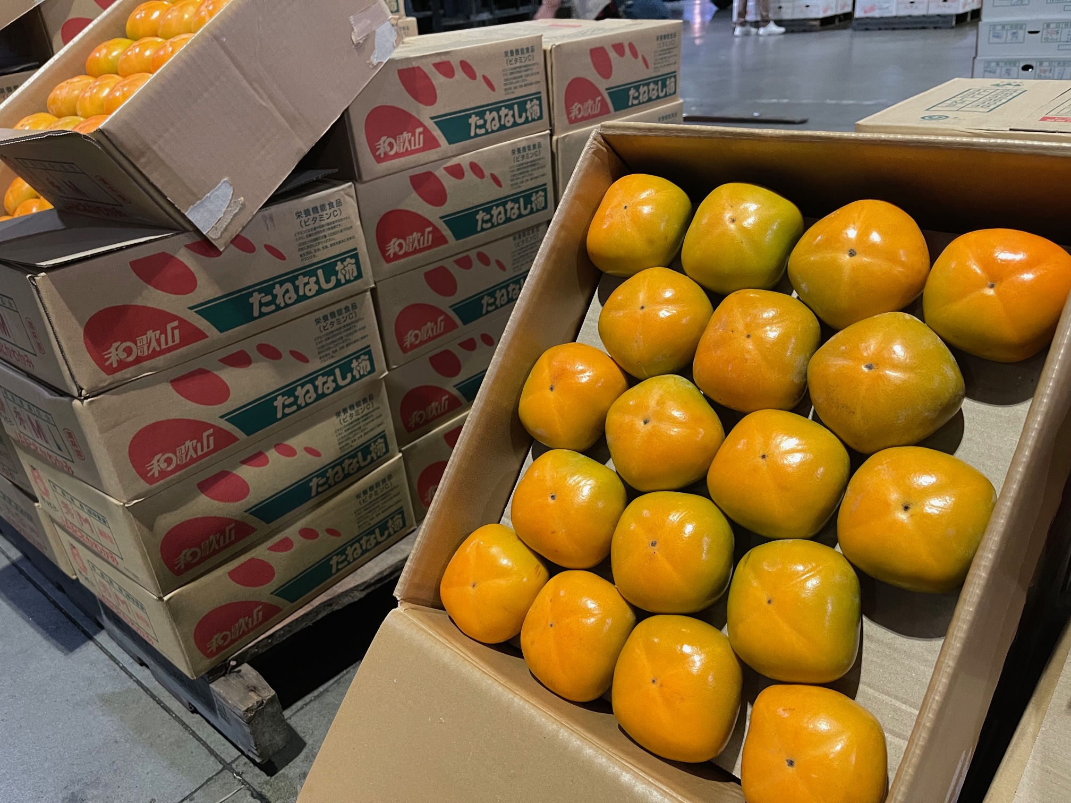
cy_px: 402
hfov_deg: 67.3
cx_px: 536
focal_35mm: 26
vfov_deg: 53.1
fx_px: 804
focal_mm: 5.1
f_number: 1.6
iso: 400
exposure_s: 1/60
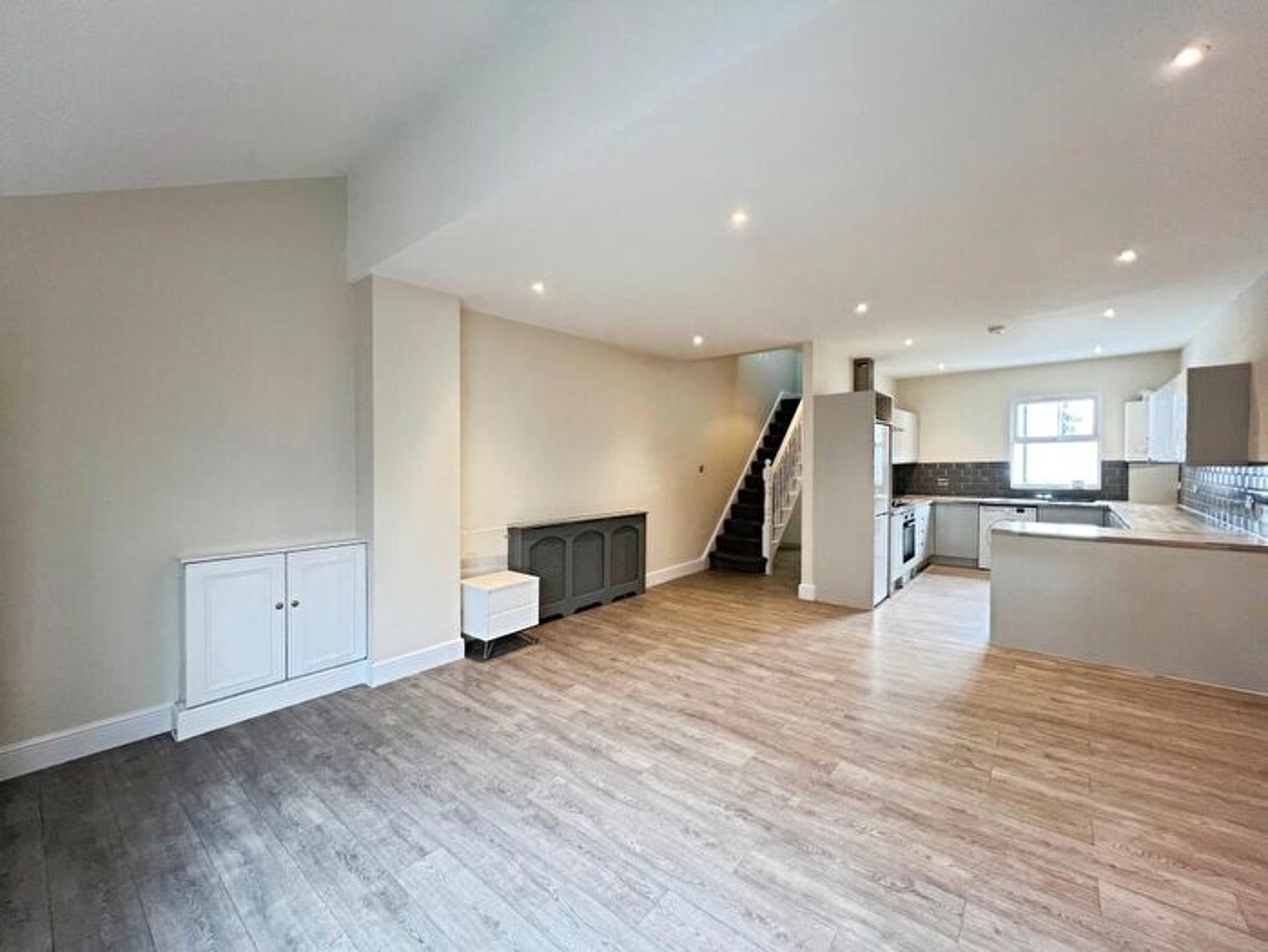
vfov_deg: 90.0
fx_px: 476
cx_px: 634
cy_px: 476
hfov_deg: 106.2
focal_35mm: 13
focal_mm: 1.57
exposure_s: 1/50
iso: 160
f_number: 1.8
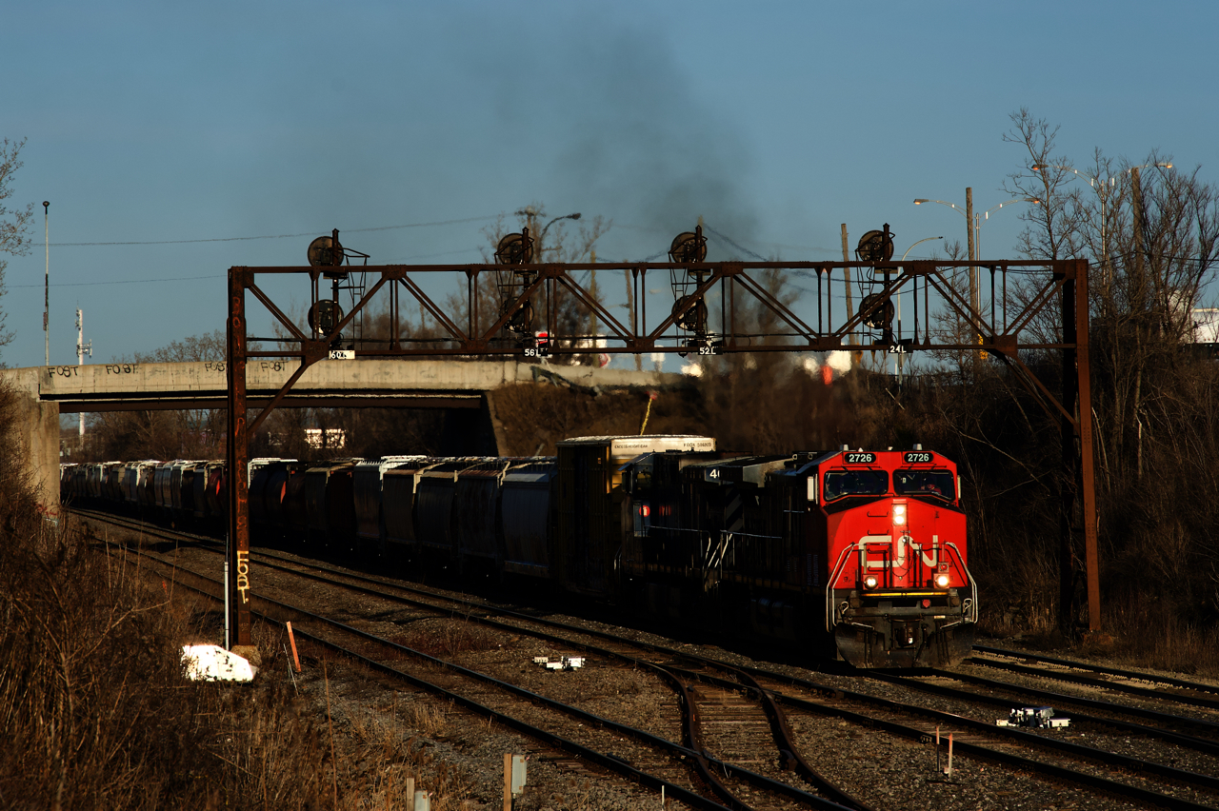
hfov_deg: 13.7
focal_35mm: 150
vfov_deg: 9.1
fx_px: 5076
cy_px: 406
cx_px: 610
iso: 250
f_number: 8
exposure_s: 1/800
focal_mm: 150
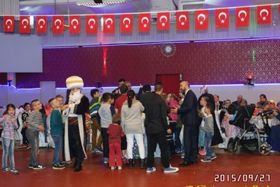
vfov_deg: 26.5
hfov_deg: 38.9
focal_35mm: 51
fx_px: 396
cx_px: 134
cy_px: 91
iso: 1600
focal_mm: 31
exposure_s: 1/60
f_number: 4.5
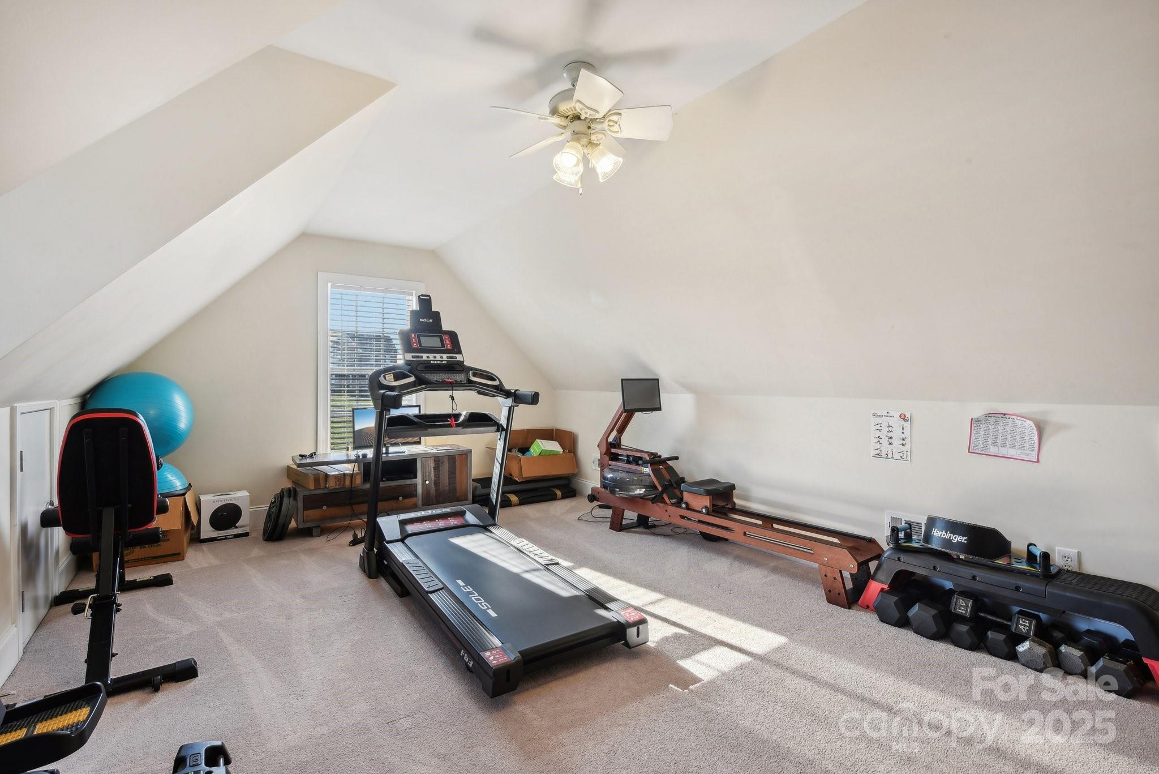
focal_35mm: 16
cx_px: 580
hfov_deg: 96.7
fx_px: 515
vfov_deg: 73.8
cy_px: 387
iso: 200
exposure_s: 1/15
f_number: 11
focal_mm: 16
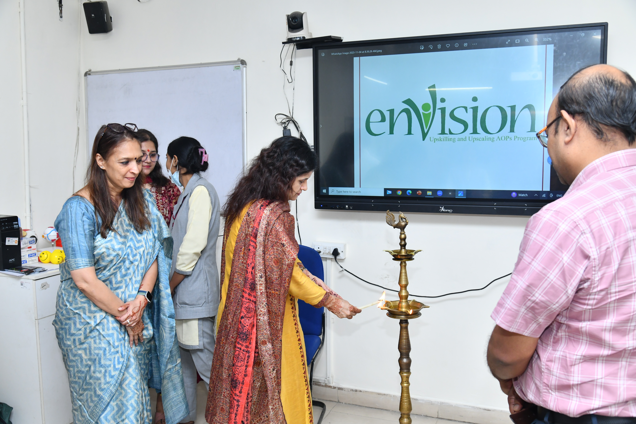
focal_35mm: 34
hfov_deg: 55.8
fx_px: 601
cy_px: 212
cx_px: 318
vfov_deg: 38.9
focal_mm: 34
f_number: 6.3
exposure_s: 1/160
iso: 1250
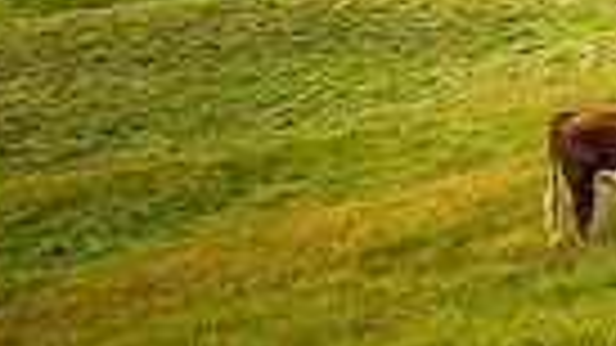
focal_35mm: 230
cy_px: -438
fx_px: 3756
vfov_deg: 5.1
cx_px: 1281
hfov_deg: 8.8
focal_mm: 50
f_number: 6.3
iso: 640
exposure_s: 1/100
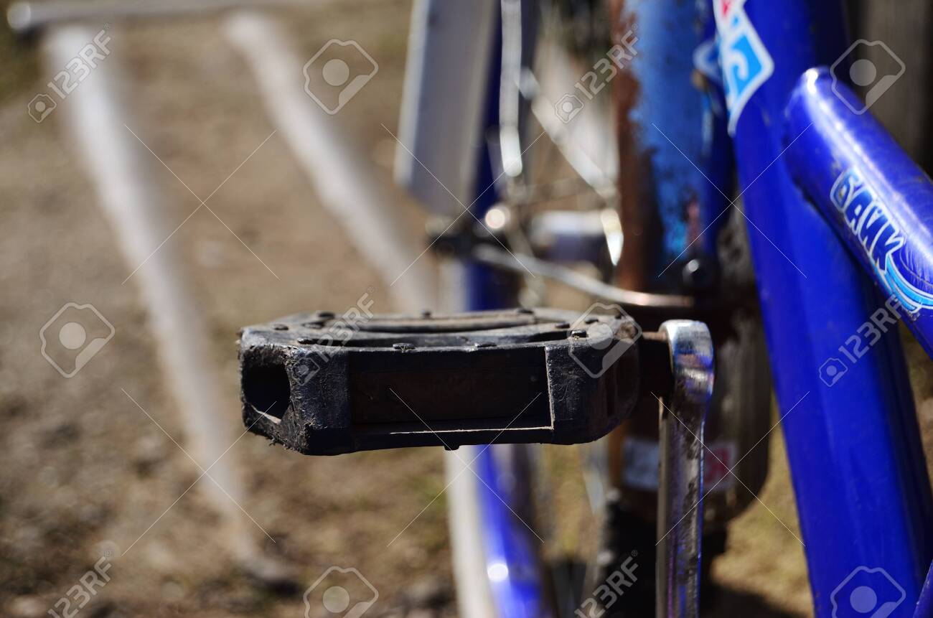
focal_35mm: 82
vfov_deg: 16.5
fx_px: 2134
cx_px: 466
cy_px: 309
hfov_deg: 24.7
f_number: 5.6
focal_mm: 55
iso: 100
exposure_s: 1/640
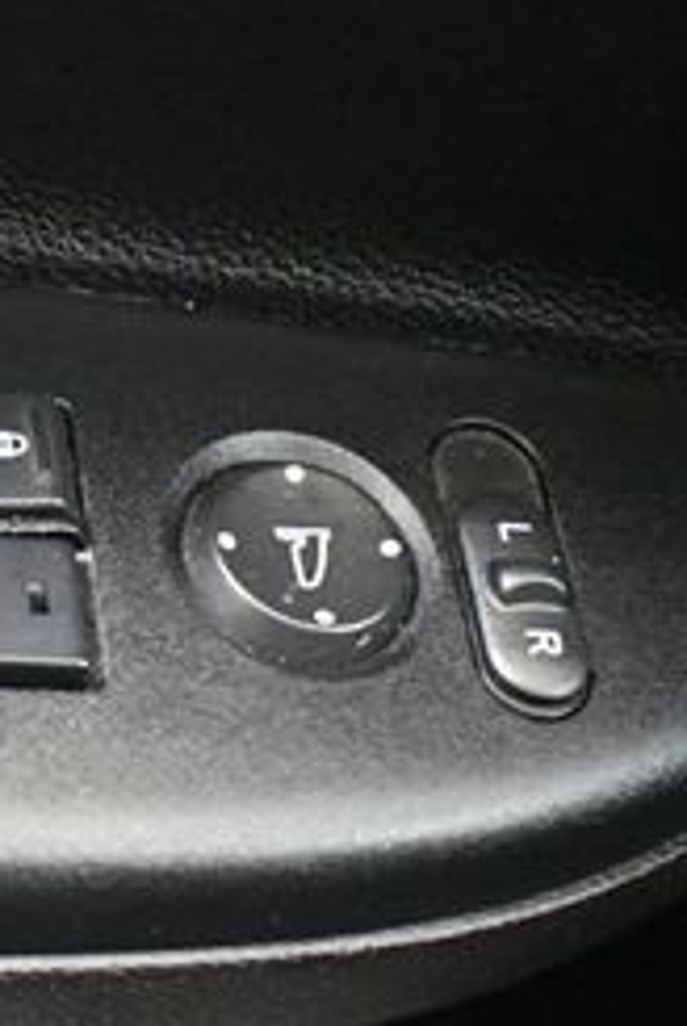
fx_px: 2683
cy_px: 519
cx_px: -385
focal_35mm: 94
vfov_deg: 21.7
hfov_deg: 13.6
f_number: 3.5
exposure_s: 1/60
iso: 11400
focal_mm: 18
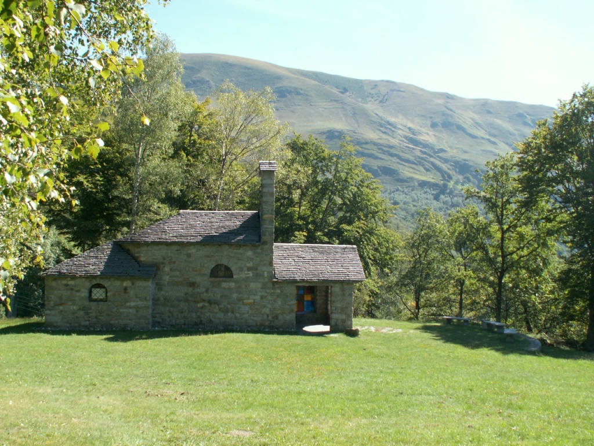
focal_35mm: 35
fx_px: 601
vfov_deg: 40.7
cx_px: 297
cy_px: 223
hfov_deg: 52.6
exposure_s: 1/100
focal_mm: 5.86
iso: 50
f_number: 5
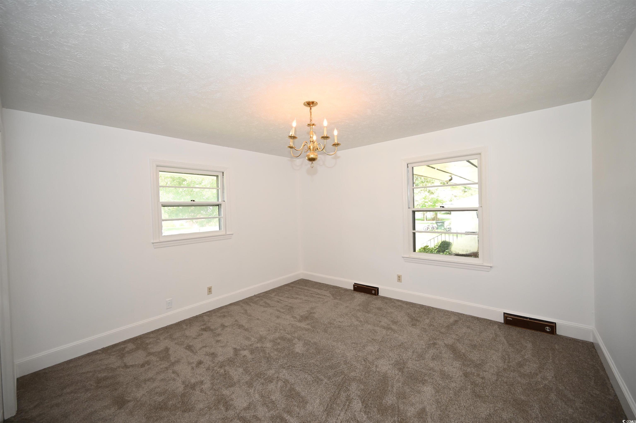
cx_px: 318
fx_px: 247
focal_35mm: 14
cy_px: 212
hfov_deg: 104.3
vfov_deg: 81.1
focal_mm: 14
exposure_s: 1/60
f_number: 4
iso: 220
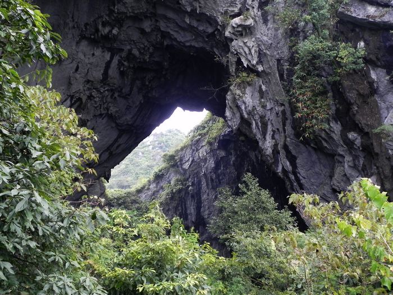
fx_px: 465
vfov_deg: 35.1
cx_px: 196
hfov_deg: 45.8
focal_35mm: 41
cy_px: 148
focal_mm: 7.3
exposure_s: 1/94.2
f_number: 3.2
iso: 160
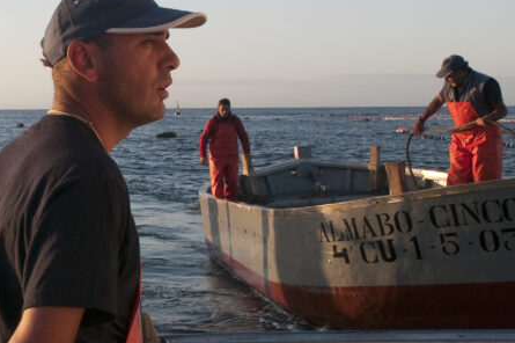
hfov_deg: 27.5
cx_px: -3
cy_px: 199
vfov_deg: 19.7
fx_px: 986
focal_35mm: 69
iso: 200
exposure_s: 1/250
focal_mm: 20
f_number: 8
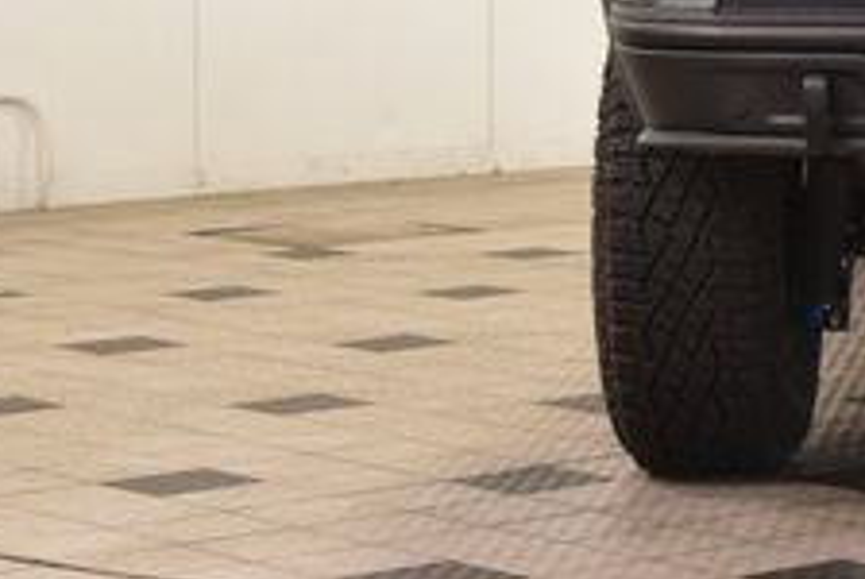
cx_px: 1209
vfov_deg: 8.8
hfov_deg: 12.8
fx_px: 3705
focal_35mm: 154
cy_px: -106
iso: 1000
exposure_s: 1/30
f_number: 7.1
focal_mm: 36
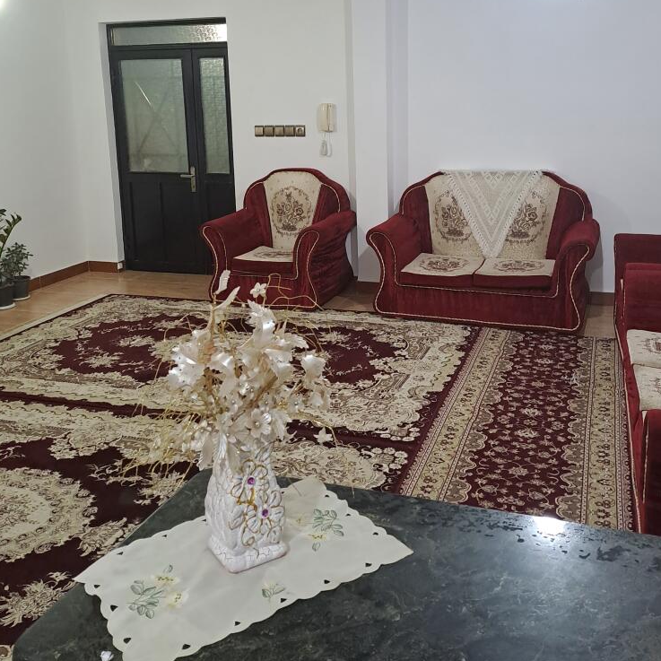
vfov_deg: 45.2
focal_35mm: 36
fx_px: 778
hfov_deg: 46.0
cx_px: 357
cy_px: 211
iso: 320
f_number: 1.8
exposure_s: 1/50
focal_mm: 4.65
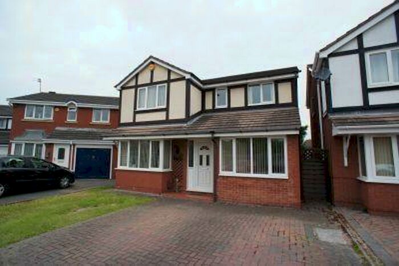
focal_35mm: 24
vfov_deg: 53.1
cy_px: 133
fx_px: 266
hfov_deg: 73.8
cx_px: 200
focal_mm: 16
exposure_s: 1/500
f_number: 5
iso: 200
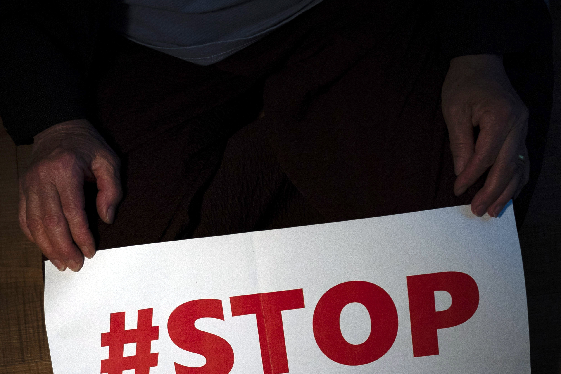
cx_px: 274
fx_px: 1169
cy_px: 426
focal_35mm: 75
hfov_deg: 27.0
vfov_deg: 17.5
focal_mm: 31
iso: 320
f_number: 2.8
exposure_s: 1/250
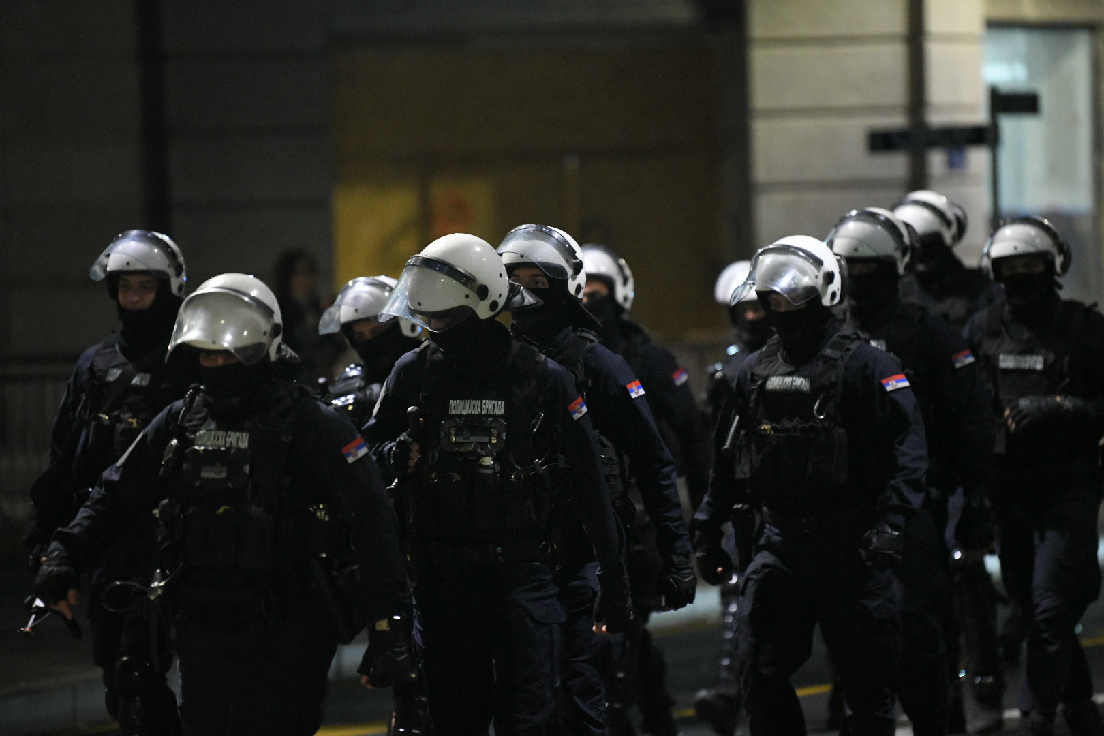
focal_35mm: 200
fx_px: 6133
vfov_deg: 6.9
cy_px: 368
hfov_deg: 10.3
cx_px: 552
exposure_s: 1/320
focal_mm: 200
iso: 10000
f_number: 3.2
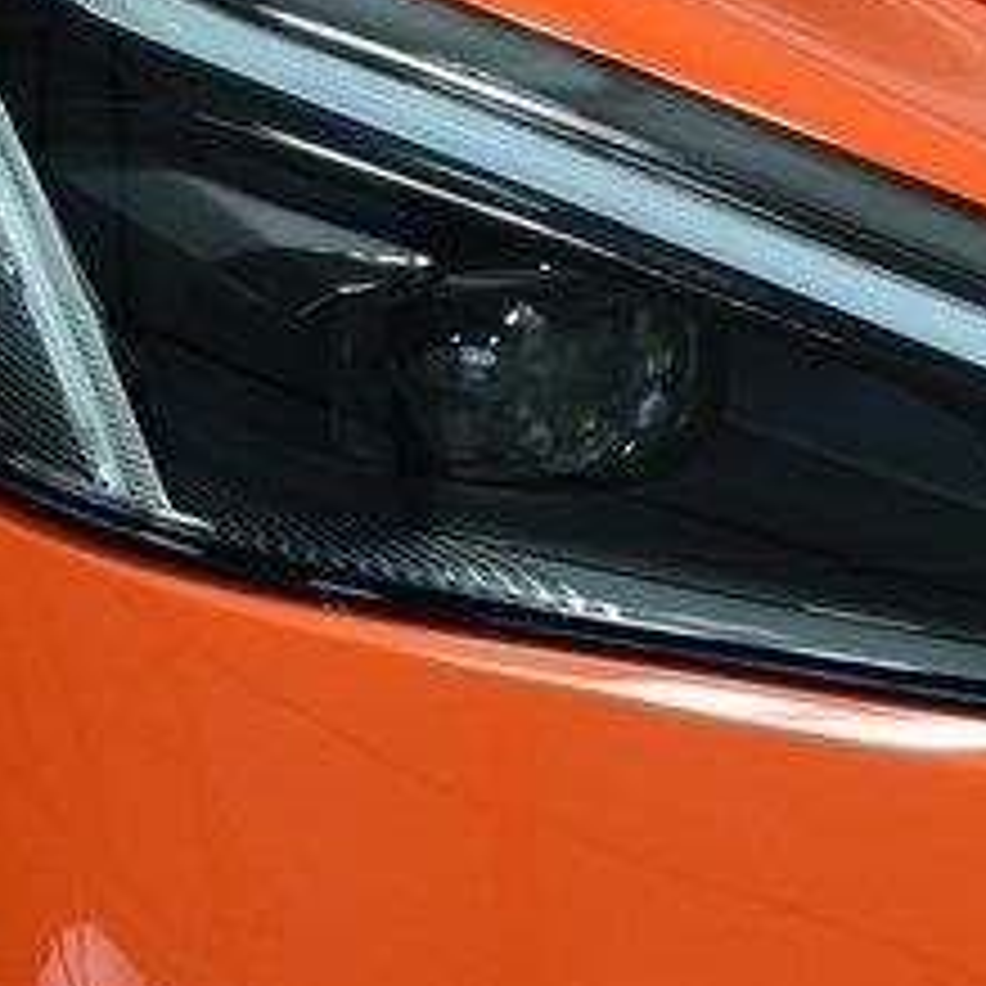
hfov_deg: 7.6
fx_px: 7444
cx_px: 788
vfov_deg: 7.6
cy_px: 286
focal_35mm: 231
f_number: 7.1
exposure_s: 1/30
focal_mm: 62
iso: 900
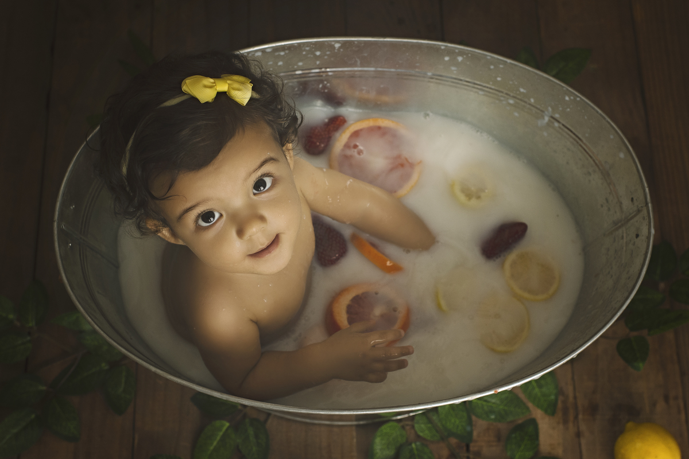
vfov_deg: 25.8
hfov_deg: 37.9
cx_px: 344
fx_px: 1005
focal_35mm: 52
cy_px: 230
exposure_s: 1/200
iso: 400
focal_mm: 35
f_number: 4
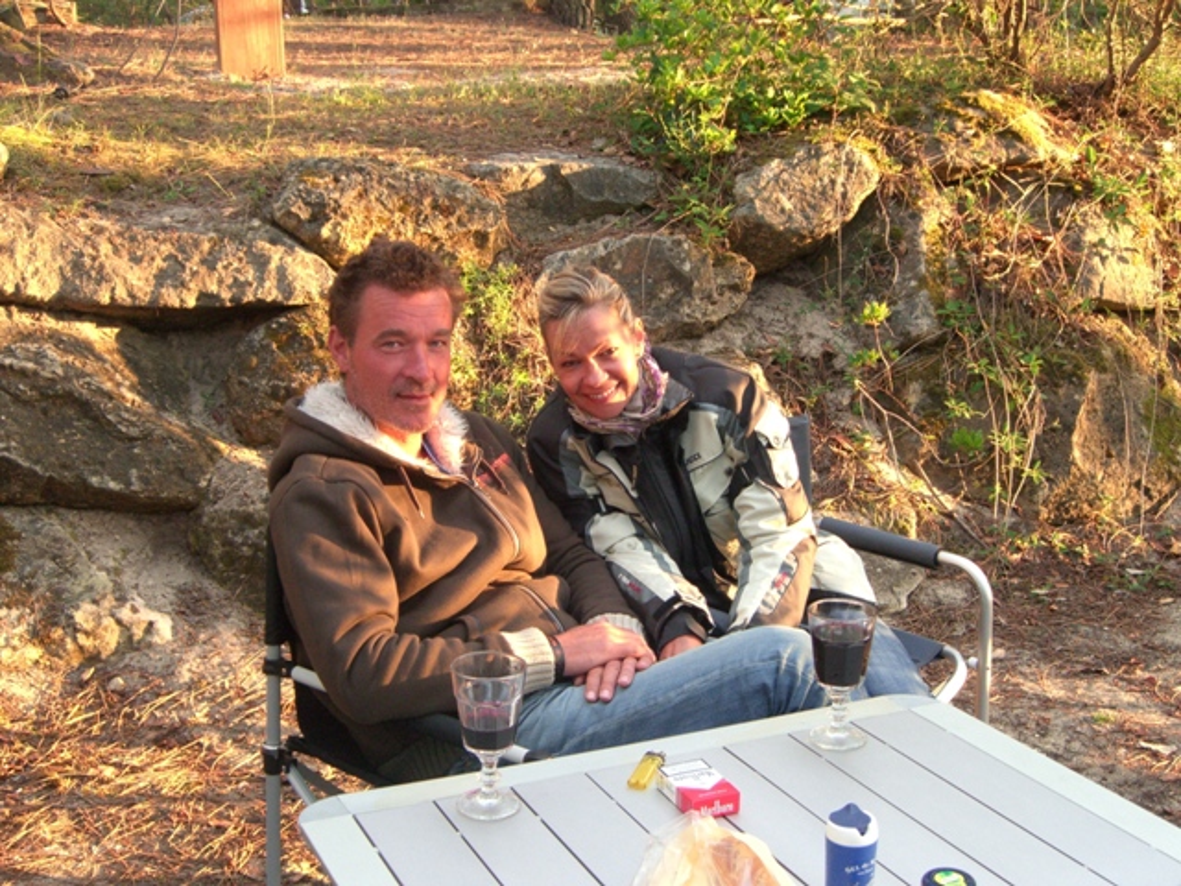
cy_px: 443
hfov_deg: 41.2
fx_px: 1569
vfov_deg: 31.5
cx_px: 590
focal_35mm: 46
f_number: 3.1
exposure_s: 1/80
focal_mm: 9.5
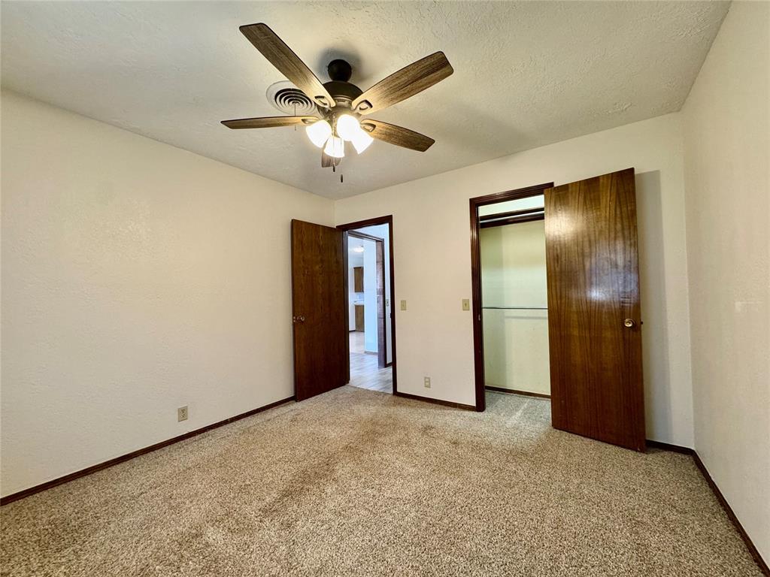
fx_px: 311
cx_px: 385
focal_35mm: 14
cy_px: 288
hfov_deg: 102.1
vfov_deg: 85.7
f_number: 2.2
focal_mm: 2.22
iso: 200
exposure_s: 1/60
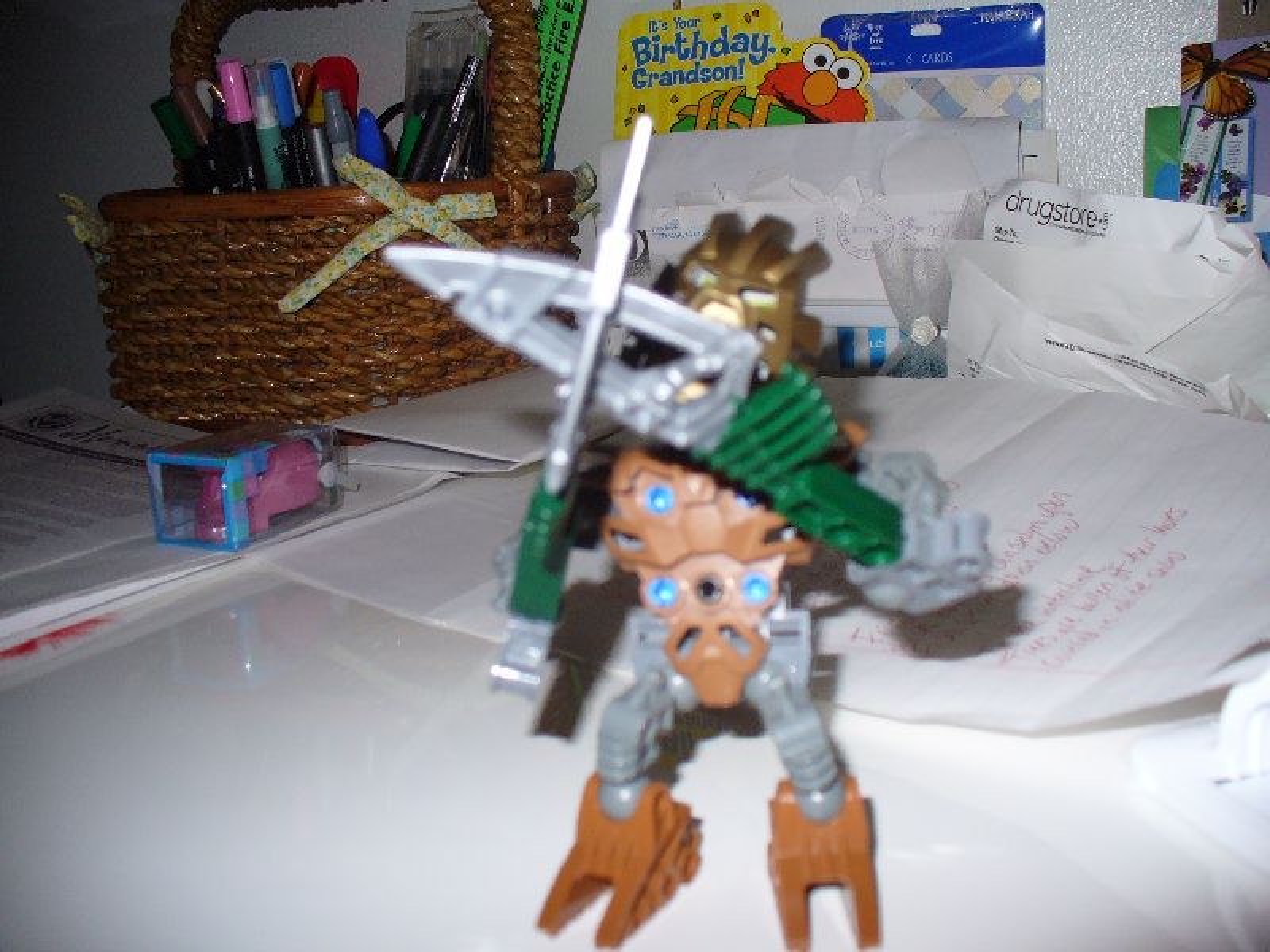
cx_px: 635
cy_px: 476
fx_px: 1357
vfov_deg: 38.7
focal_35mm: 37
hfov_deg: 50.1
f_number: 2.8
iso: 100
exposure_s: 1/60
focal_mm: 6.1
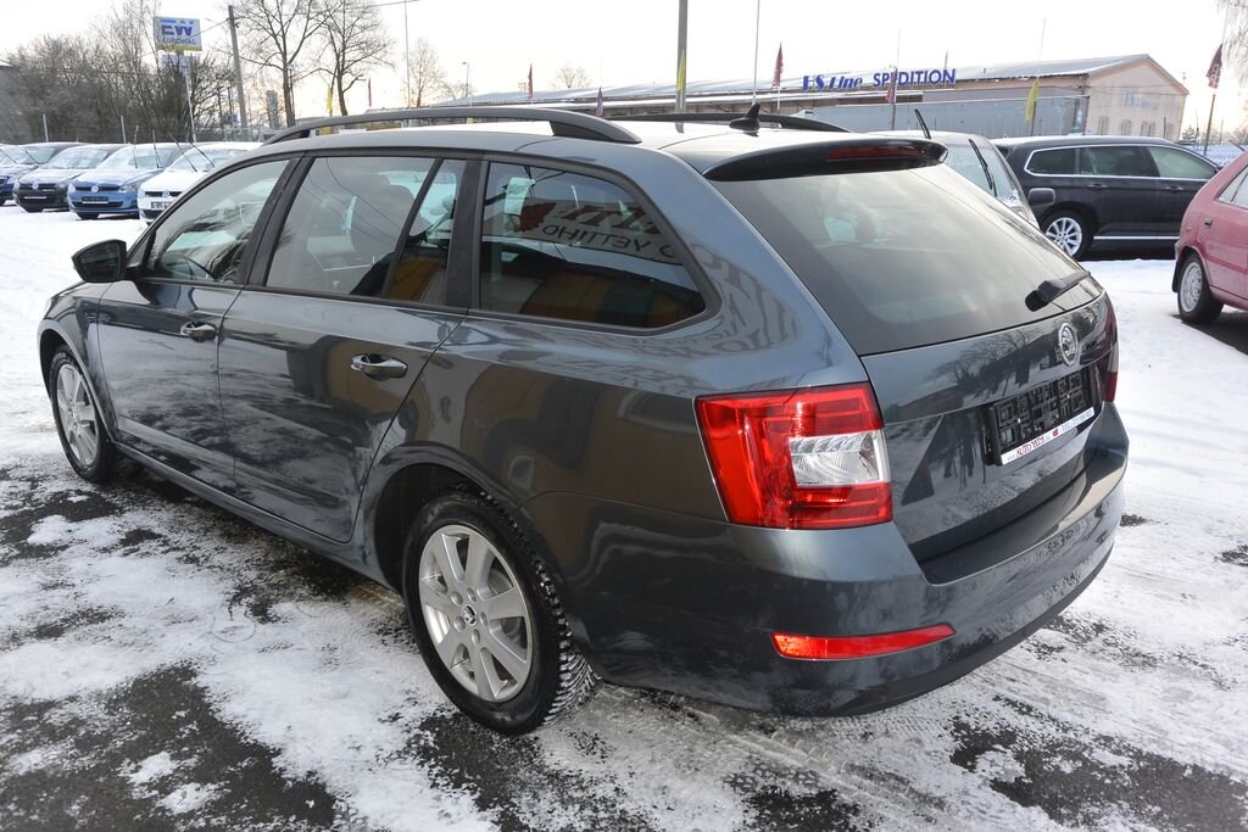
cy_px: 416
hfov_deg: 67.4
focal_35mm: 27
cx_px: 624
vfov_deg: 47.9
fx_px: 936
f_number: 3.5
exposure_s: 1/160
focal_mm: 10
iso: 160
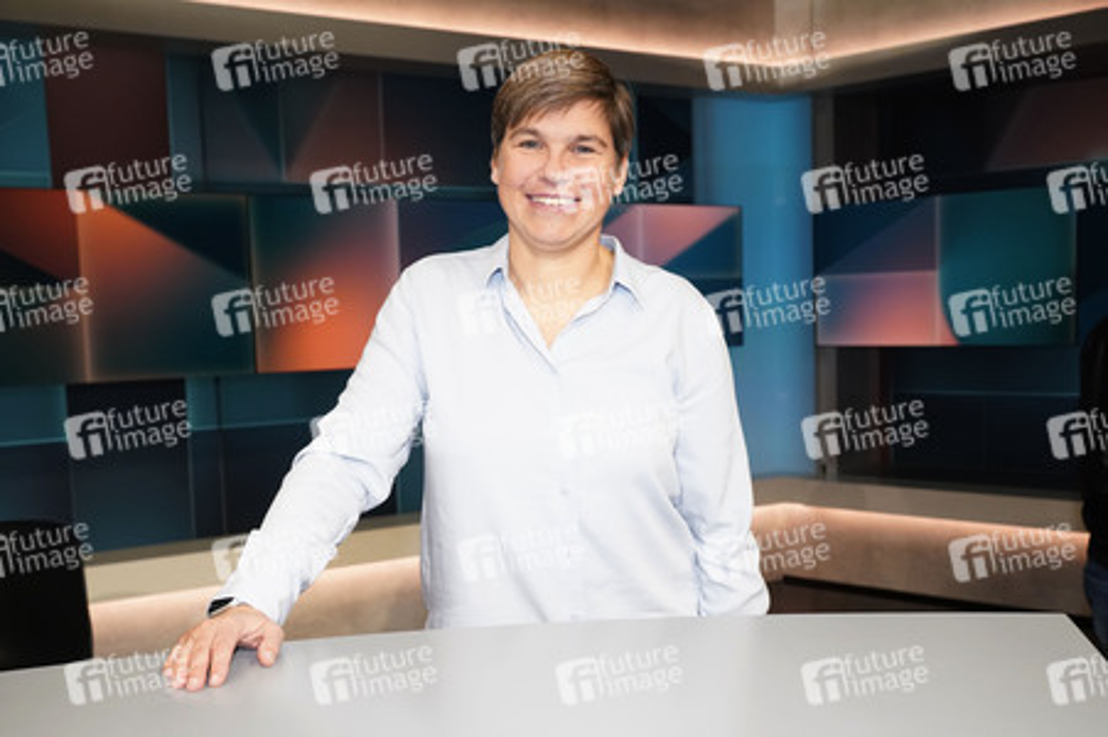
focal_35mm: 30
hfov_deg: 62.0
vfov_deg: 43.5
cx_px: 554
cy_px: 368
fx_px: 923
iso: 2000
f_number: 5
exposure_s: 1/160
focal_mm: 30
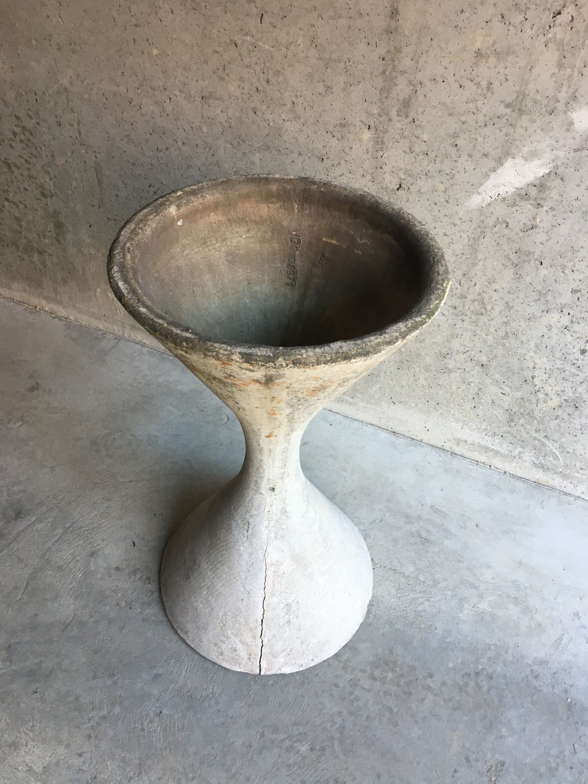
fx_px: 657
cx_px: 294
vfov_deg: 61.7
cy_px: 392
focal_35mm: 29
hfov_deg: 48.2
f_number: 2.2
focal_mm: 4.15
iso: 40
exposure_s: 1/33
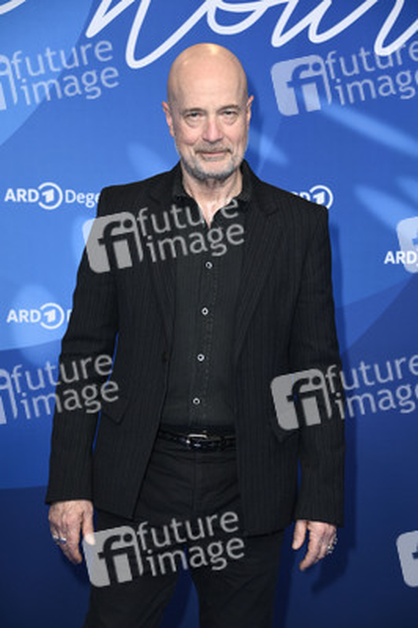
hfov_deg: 15.2
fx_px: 1570
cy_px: 314
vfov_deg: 22.6
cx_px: 209
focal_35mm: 90
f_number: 5.6
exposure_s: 1/250
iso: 1000
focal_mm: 90
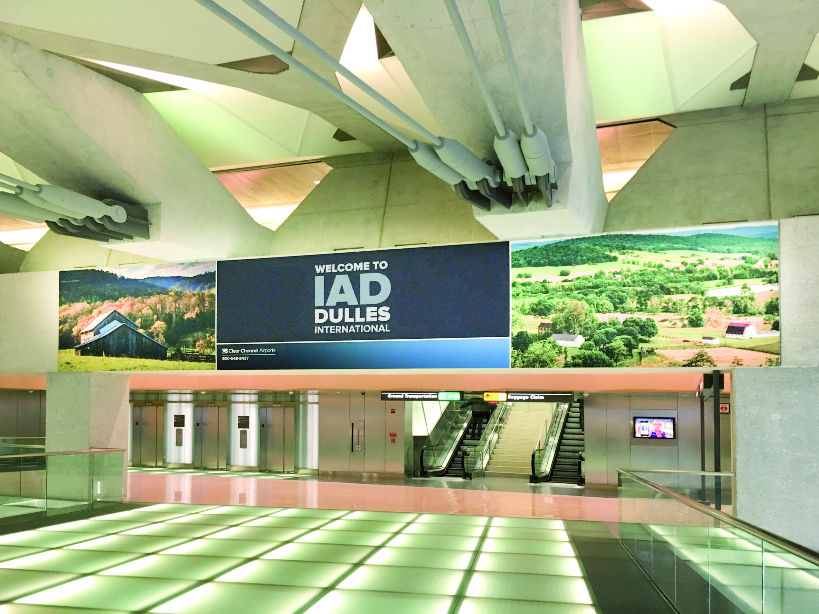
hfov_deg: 61.7
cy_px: 307
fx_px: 686
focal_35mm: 29
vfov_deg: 48.2
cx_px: 410
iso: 100
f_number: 2.2
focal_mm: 4.15
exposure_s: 1/30
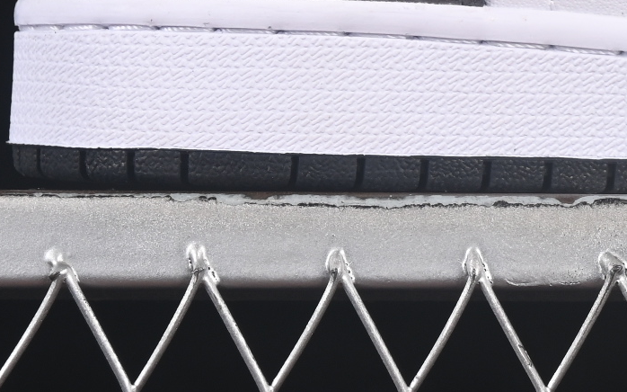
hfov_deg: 6.8
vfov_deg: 4.3
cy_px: -322
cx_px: 838
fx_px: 5211
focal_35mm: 305
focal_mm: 50
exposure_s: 1/60
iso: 160
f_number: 7.1
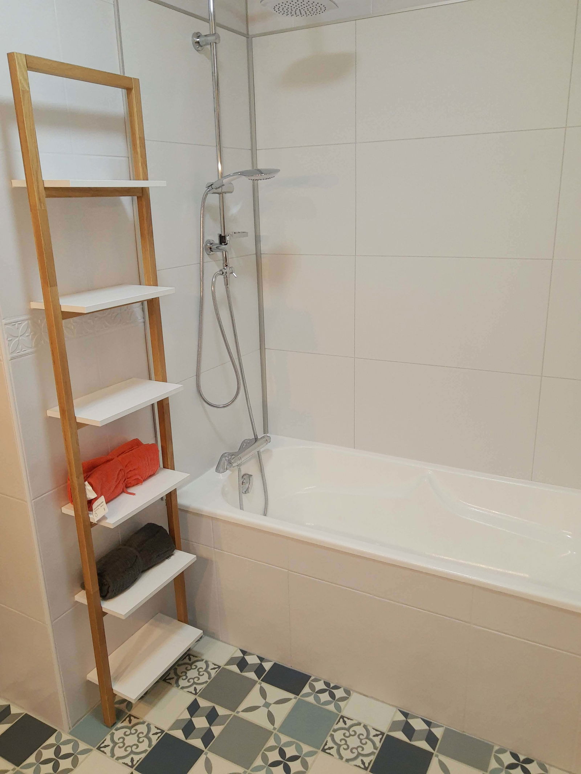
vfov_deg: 67.3
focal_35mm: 26
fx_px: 582
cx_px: 290
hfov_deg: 53.1
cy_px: 387
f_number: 1.8
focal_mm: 3.95
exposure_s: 1/50
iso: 176
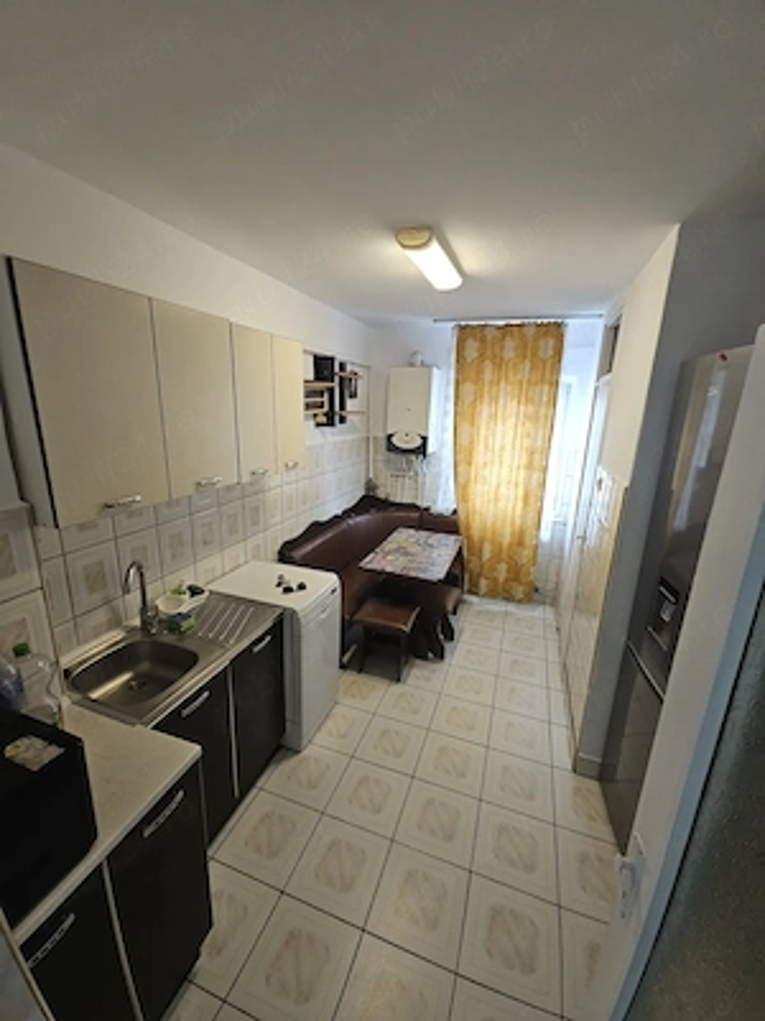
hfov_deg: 89.9
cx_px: 382
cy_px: 510
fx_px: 383
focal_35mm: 13
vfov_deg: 106.2
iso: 250
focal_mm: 2.2
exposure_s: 1/50
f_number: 2.2
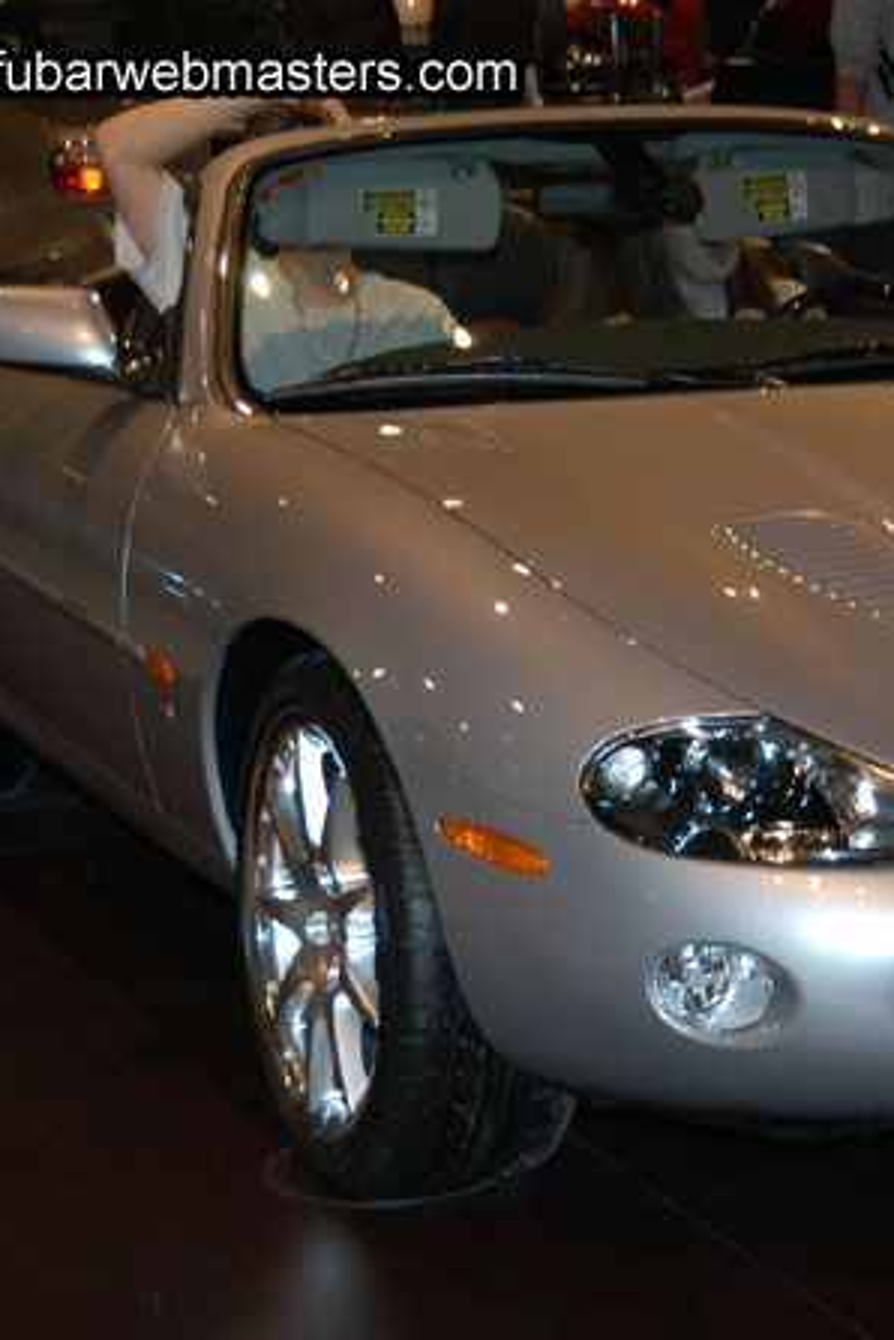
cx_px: 766
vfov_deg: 18.8
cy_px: 671
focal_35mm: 109
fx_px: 4060
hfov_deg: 12.5
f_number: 5
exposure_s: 1/60
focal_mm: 48
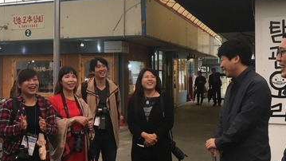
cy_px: 66
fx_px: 387
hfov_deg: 40.1
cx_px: 97
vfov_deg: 23.5
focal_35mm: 51
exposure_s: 1/30
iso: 25
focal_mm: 4.15
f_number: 2.2
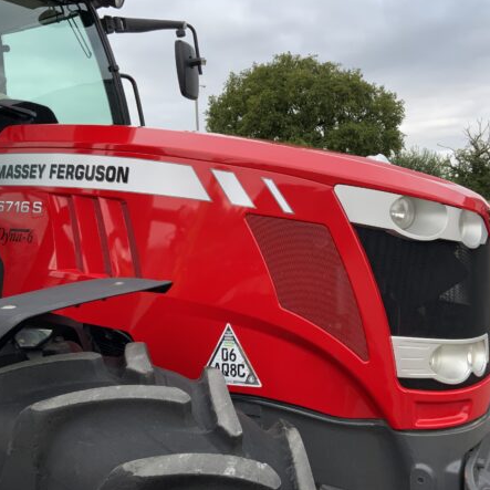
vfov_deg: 44.9
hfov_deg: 44.8
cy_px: 237
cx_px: 278
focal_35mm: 37
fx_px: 593
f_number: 1.8
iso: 16
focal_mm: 3
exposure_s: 1/855
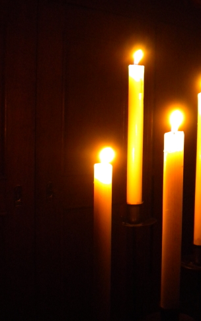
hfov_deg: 30.3
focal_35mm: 42
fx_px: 368
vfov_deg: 47.2
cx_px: 133
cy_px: 153
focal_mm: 6.3
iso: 400
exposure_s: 1/11.1
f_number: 3.1
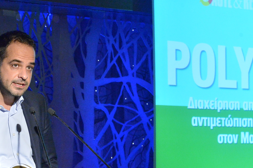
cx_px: 23
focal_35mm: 107
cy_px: 146
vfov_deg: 12.7
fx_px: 751
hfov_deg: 18.8
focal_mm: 58
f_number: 6.3
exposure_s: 1/160
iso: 6400
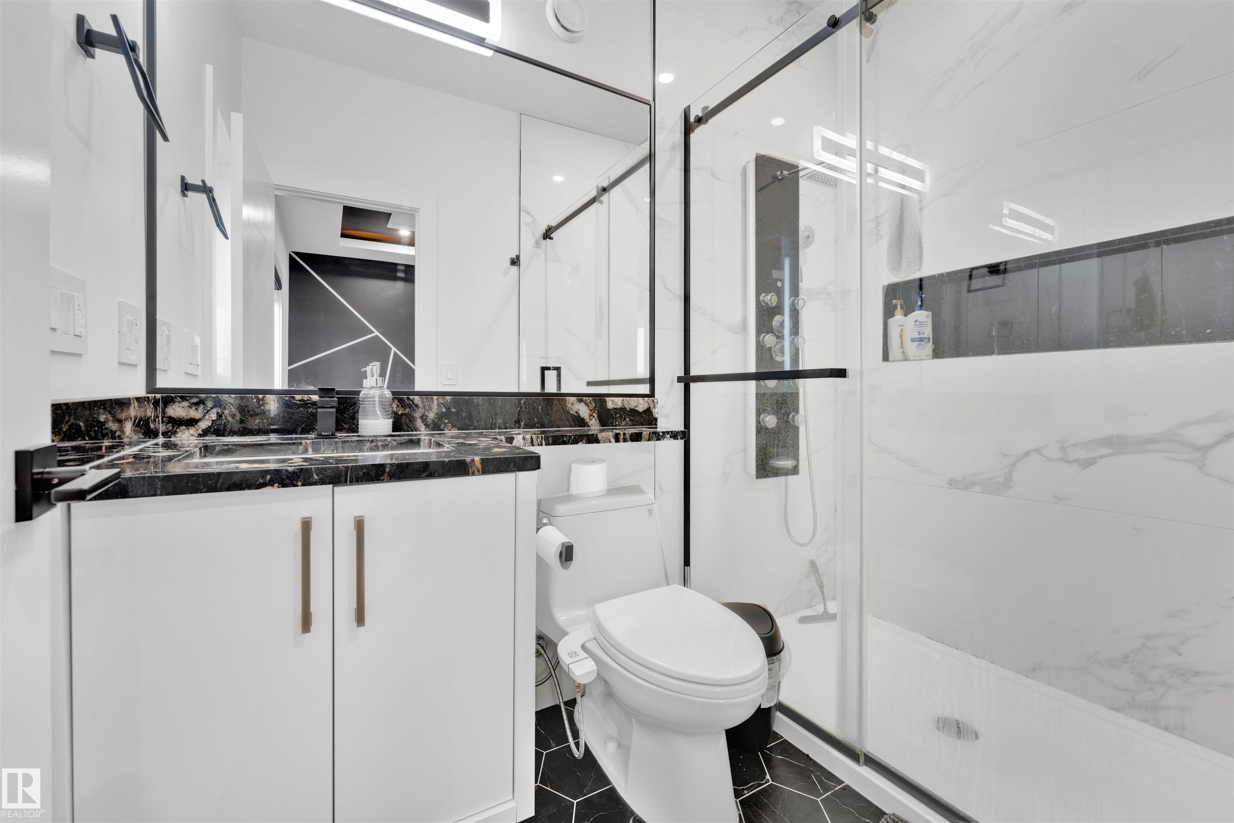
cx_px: 617
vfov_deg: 81.2
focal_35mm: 14
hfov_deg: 104.3
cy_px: 412
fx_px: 480
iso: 160
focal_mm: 14
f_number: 8
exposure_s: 1/5
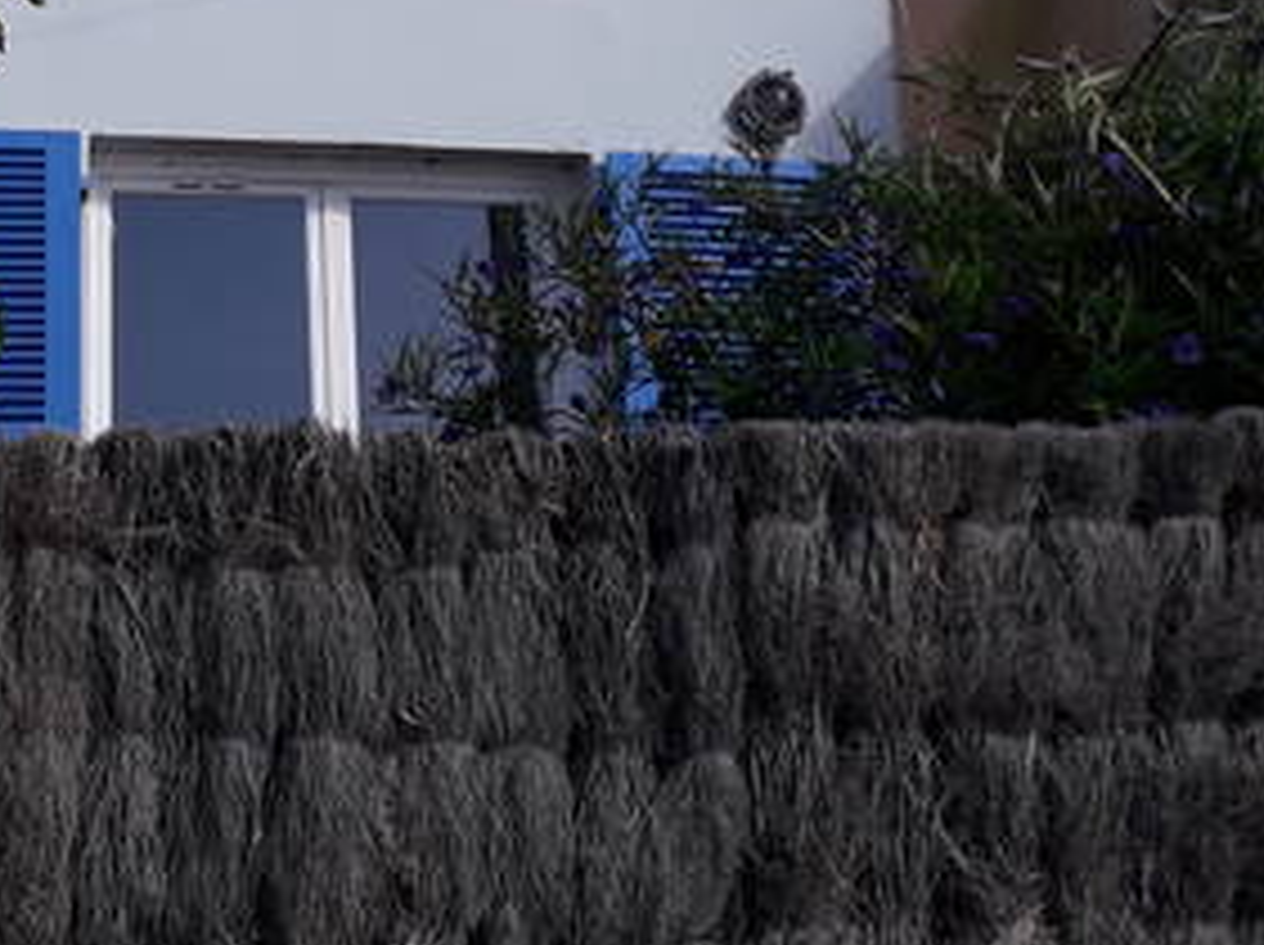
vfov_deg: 18.4
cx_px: 58
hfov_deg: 24.7
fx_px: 2772
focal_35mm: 76
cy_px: -171
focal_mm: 3.6
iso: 40
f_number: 1.9
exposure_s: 1/2571
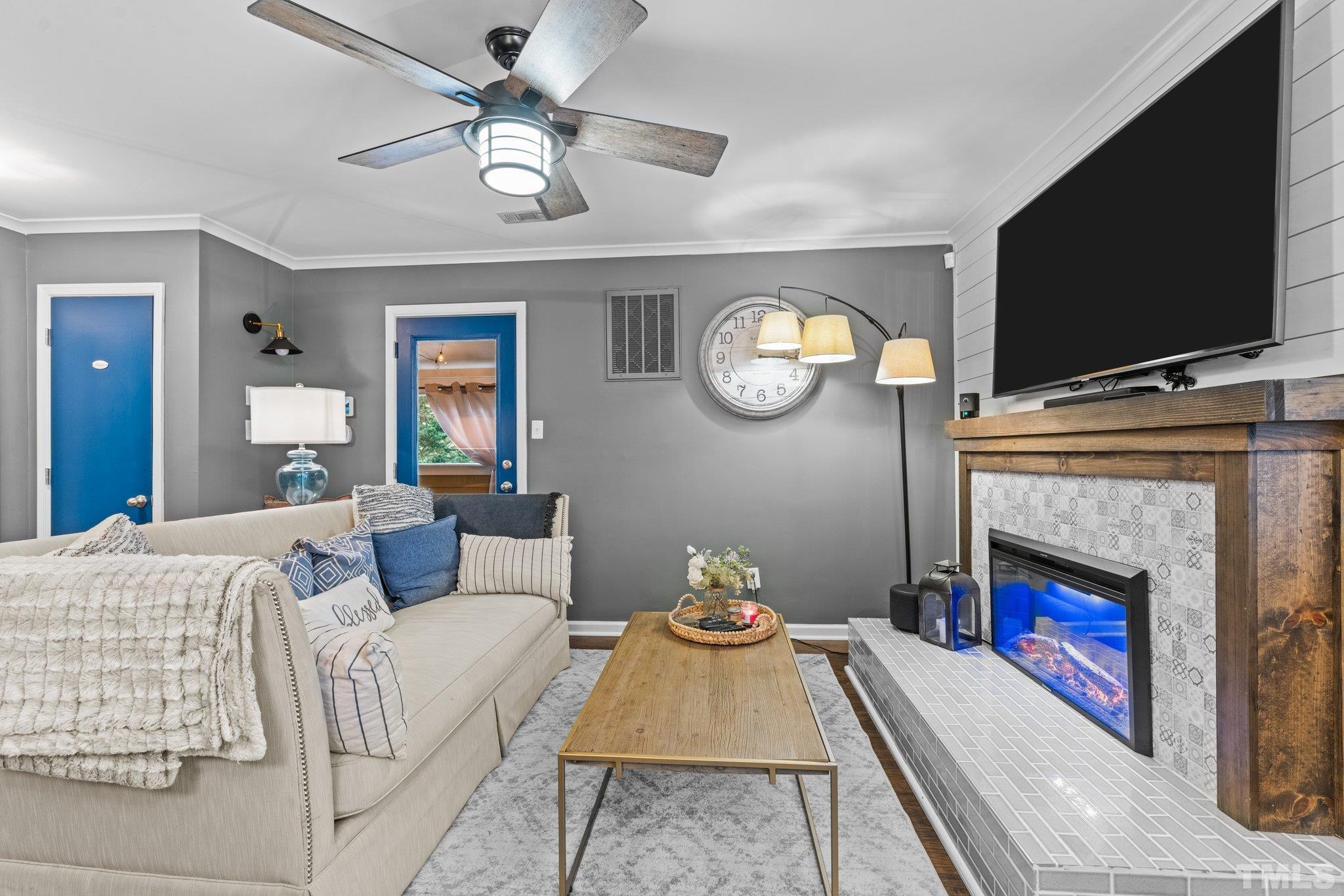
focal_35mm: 15
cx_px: 672
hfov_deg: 100.4
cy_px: 448
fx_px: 560
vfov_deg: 77.3
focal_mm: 15
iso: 400
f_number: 6.3
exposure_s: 1
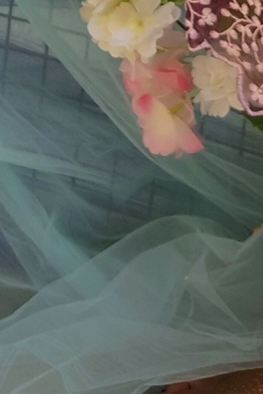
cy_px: -826
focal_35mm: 196
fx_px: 2148
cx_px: 37
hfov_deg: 7.0
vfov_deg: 8.6
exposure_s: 1/380
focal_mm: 5.56
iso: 100
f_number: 1.8
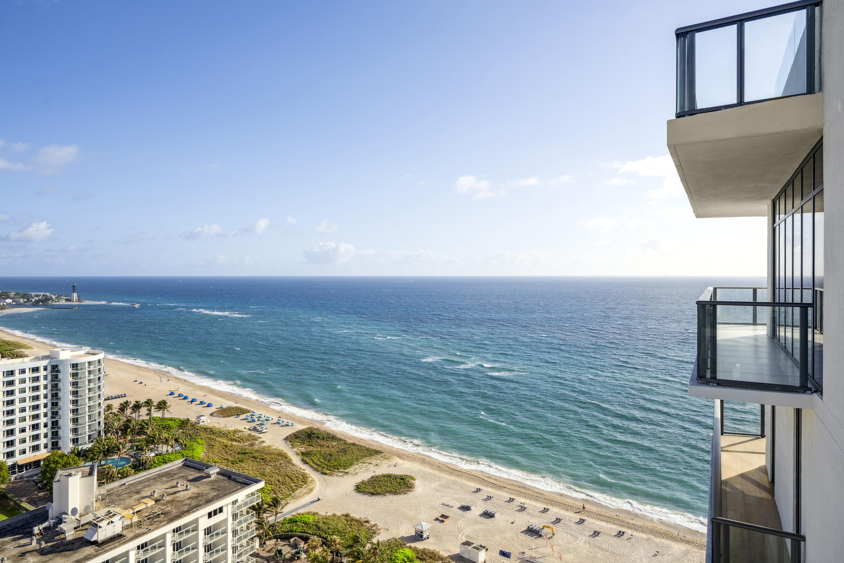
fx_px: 492
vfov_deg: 59.5
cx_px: 422
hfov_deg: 81.2
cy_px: 282
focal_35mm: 21
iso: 100
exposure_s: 1/200
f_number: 8
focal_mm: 21
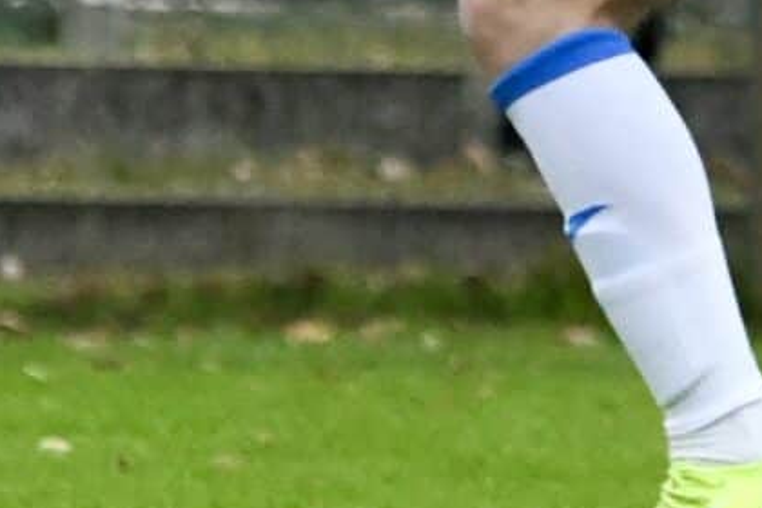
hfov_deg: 1.6
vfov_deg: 1.1
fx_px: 26858
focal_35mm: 1269
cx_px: 860
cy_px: -288
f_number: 5.6
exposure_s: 1/1600
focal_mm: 260
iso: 8000
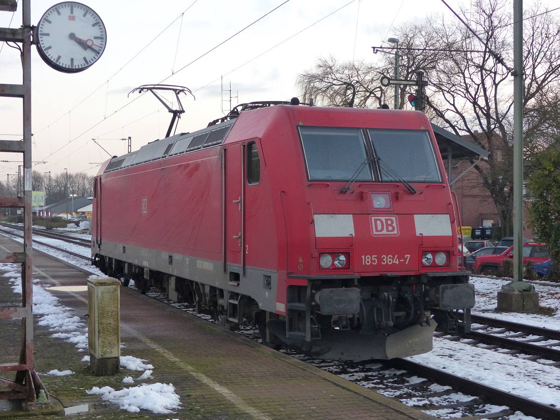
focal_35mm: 54
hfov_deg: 35.5
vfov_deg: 27.0
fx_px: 874
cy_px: 210
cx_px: 280
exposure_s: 1/60
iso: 400
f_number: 2.8
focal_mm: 9.8
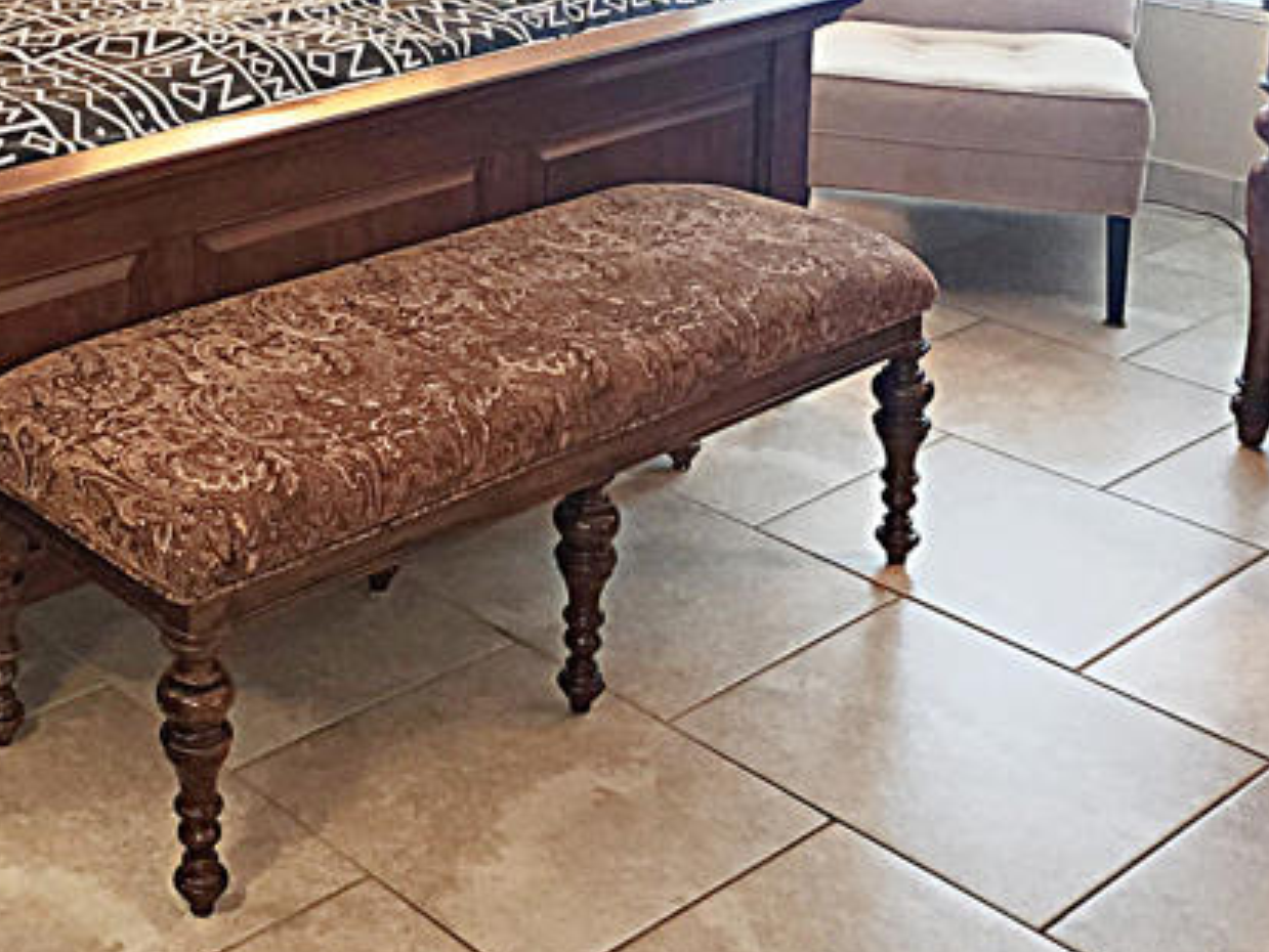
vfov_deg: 24.5
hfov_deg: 32.1
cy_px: 9
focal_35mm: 57
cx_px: 123
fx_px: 2090
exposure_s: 1/40
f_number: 1.8
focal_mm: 6.4
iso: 125
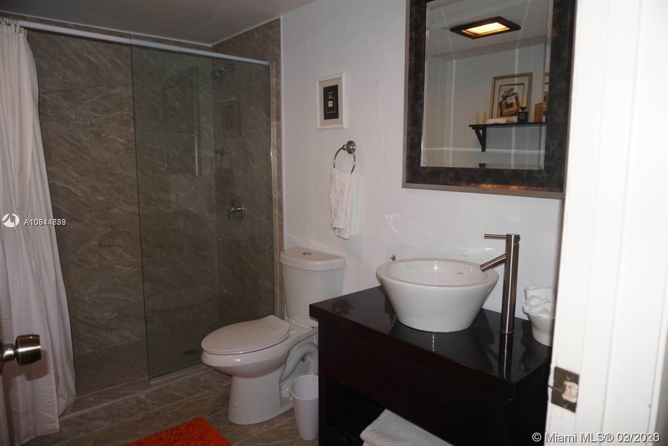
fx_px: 446
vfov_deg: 53.2
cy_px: 223
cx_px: 334
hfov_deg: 73.7
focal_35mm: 24
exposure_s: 1/60
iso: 640
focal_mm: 16
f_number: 3.5
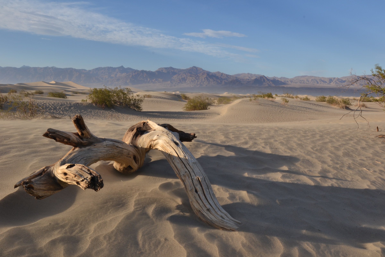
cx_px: 192
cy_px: 128
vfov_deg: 43.6
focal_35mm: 30
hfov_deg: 61.9
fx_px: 321
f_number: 22
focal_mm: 20
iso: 100
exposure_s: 1/40
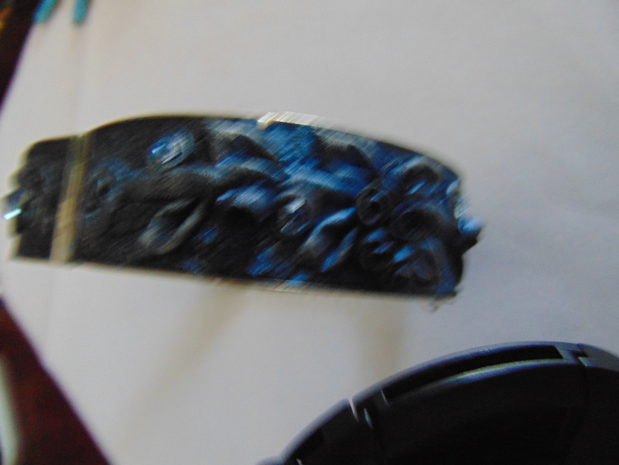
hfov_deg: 69.4
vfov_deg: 54.9
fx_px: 447
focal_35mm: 25
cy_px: 232
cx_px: 310
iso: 400
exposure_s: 1/13
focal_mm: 4.5
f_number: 3
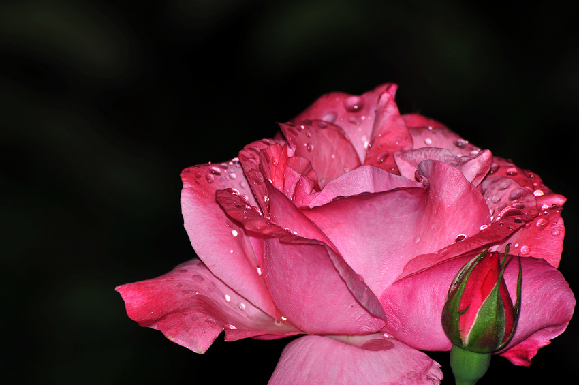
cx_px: 290
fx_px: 7230
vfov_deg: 3.0
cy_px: 192
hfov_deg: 4.6
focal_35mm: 450
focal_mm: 300
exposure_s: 1/80
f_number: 9
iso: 200
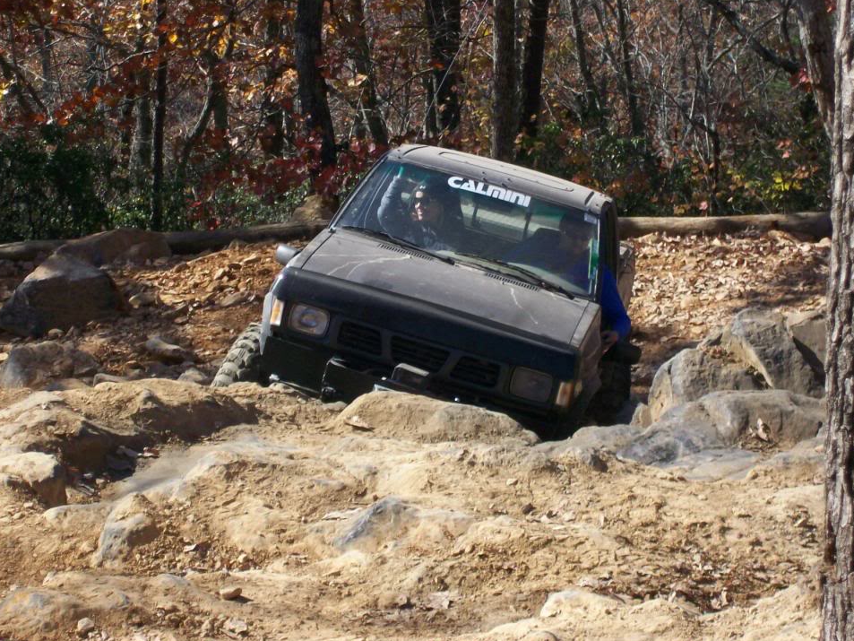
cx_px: 401
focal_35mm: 116
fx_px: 2862
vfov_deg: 12.8
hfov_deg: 17.0
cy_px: 322
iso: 80
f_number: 4.8
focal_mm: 18
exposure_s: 1/355
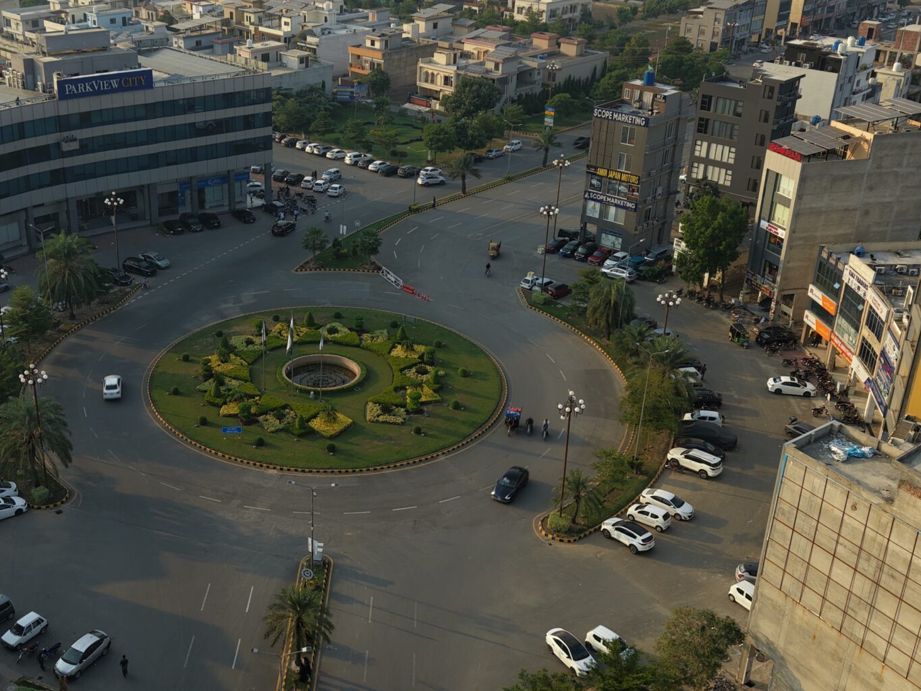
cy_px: 340
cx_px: 329
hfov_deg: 41.7
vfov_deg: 32.2
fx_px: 1197
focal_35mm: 45
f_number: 1.8
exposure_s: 1/15
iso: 120
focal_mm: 8.67
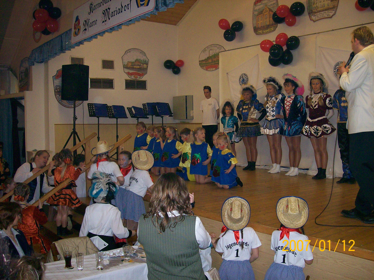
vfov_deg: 39.6
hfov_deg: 51.4
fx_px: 389
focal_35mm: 36
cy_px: 140
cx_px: 187
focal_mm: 6
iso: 160
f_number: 2.7
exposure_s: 1/64
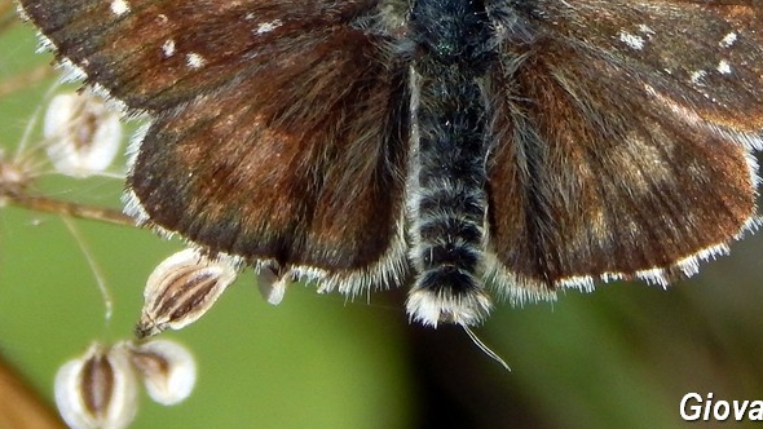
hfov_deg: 7.0
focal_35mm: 309
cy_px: 59
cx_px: 446
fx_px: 6252
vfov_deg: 3.9
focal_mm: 37.1
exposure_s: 1/640
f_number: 5.4
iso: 125
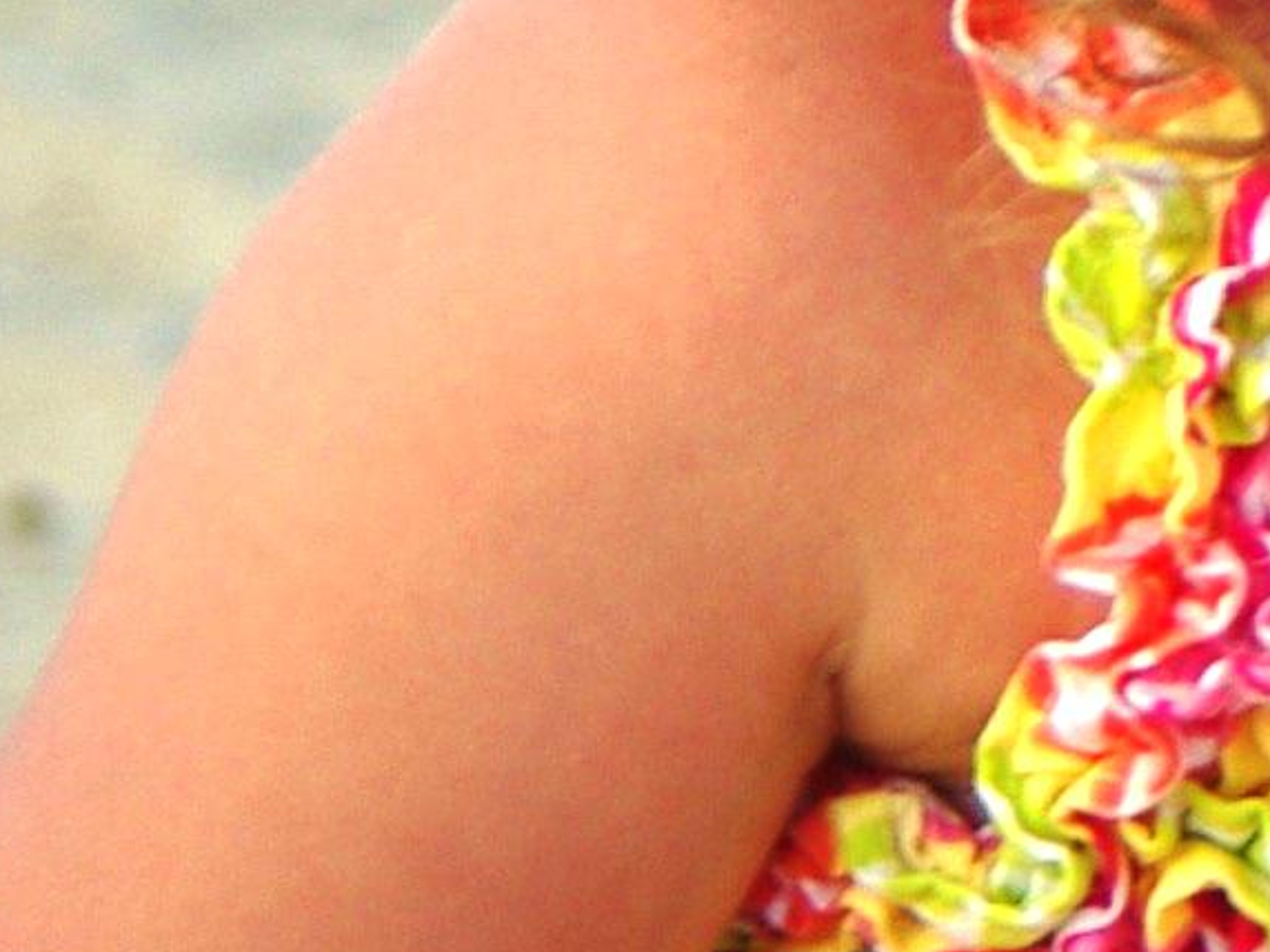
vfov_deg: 1.6
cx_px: 3919
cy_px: -426
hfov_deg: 2.1
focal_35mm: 926
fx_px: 33973
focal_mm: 95
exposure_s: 1/125
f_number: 4.5
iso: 100
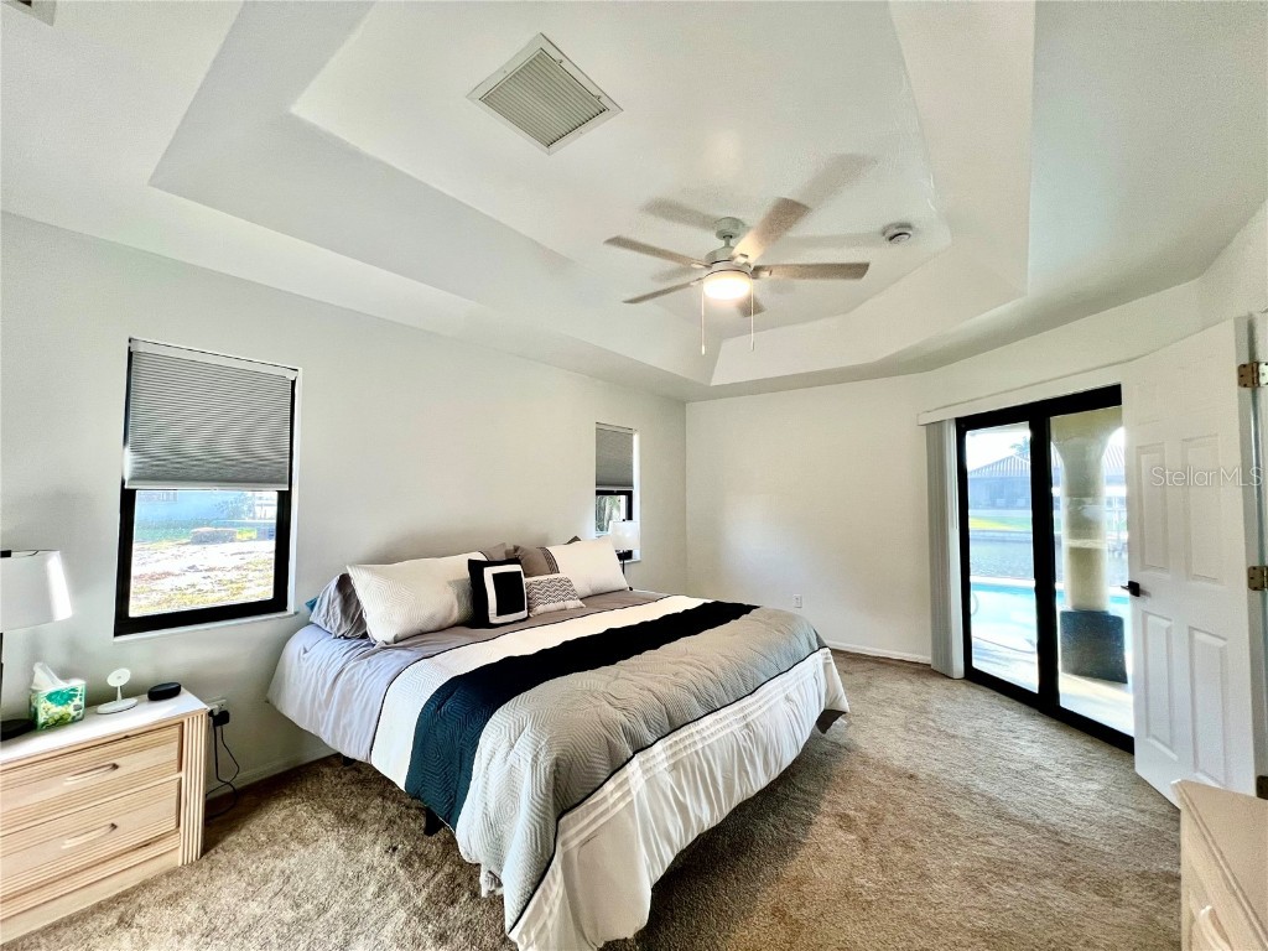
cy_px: 476
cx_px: 634
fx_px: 476
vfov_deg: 89.9
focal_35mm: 13
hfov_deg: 106.2
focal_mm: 1.57
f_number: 1.8
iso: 160
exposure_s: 1/120
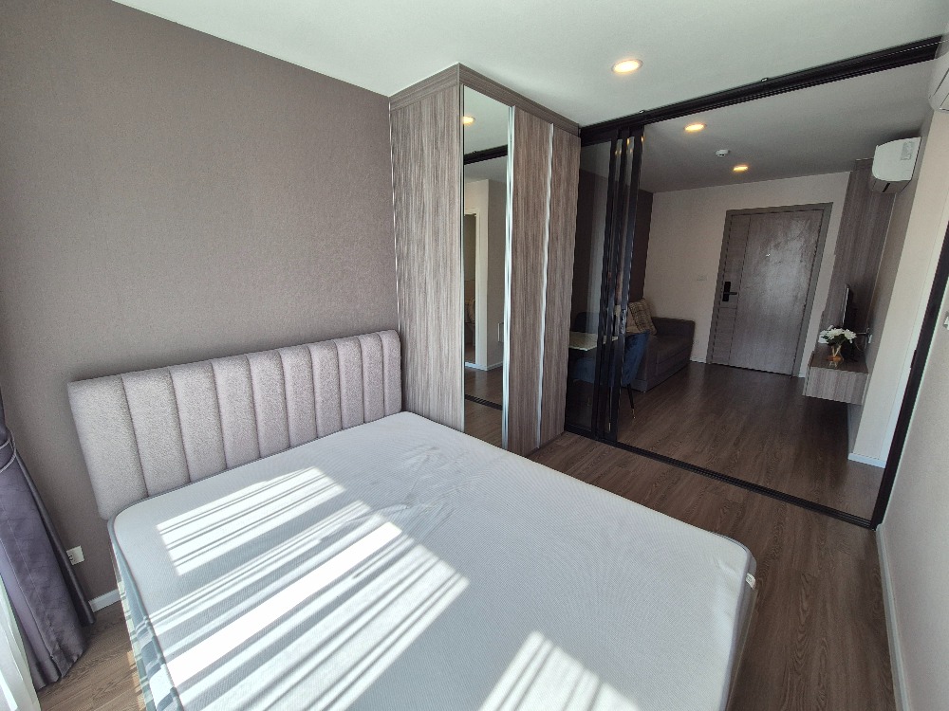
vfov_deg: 89.9
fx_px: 356
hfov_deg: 106.2
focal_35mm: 13
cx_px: 474
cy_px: 356
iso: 50
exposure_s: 1/176
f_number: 2.2
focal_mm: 2.2
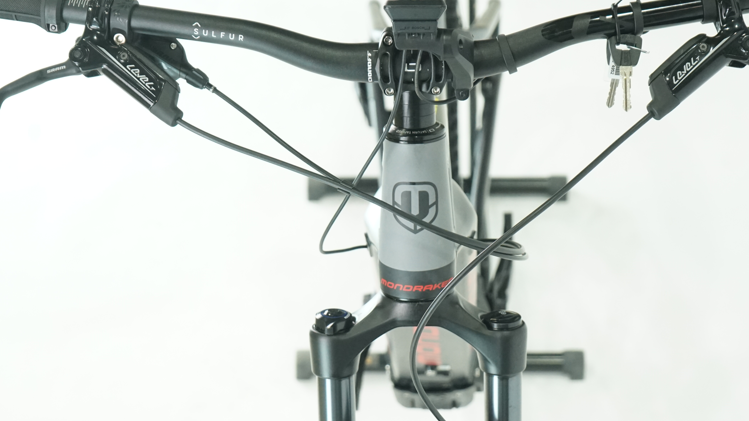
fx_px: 1966
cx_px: 412
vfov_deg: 12.2
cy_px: 300
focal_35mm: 99
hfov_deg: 21.6
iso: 2500
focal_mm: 66
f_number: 5.6
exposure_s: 1/200
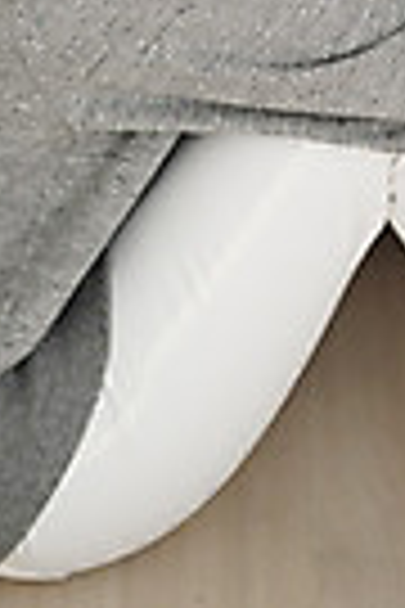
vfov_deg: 8.1
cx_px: 313
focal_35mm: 252
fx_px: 4252
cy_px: -189
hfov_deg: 5.4
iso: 1000
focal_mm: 85
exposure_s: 1/80
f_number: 1.8
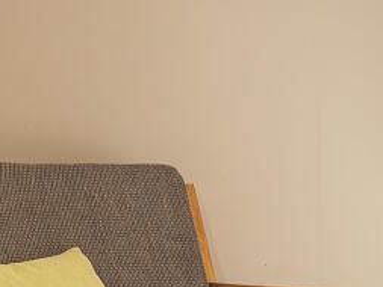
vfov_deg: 7.8
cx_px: 0
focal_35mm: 187
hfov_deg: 10.5
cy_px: 420
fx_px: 2070
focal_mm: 48
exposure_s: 1/30
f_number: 5.3
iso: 500
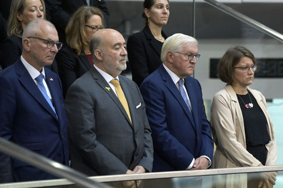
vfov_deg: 5.6
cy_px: 97
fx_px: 1931
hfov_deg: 8.4
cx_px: 143
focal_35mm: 246
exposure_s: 1/250
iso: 8000
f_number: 5.6
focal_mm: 230
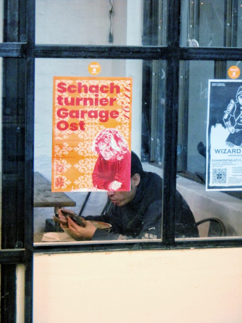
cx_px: 121
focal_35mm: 123
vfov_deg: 16.0
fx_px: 1147
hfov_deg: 12.0
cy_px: 162
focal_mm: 22.1
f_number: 5.5
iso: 400
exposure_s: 1/16.5
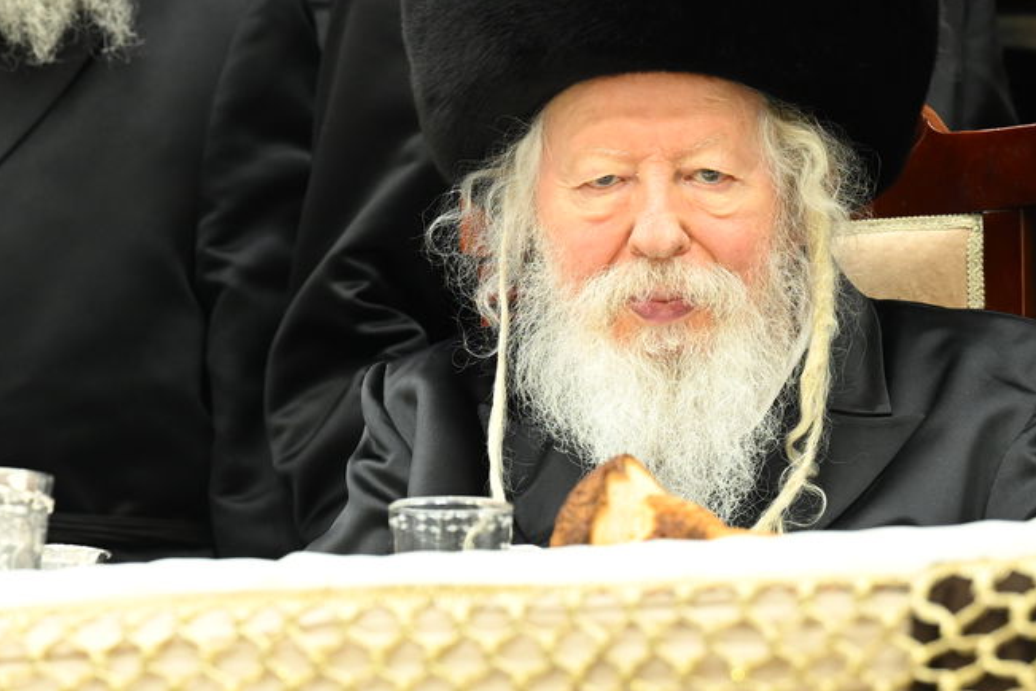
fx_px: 7741
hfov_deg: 7.6
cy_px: 114
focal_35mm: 269
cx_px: 115
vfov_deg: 5.1
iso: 2000
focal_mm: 125
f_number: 5
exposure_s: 1/160
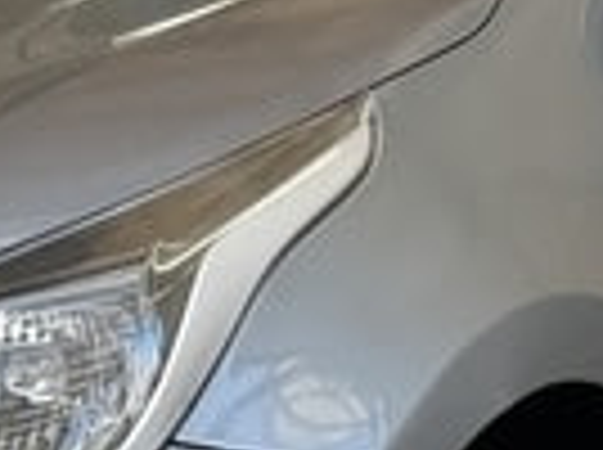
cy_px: 101
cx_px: -54
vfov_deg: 4.6
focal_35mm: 323
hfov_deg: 6.1
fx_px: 5616
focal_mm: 6.76
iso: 64
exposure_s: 1/230
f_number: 1.78
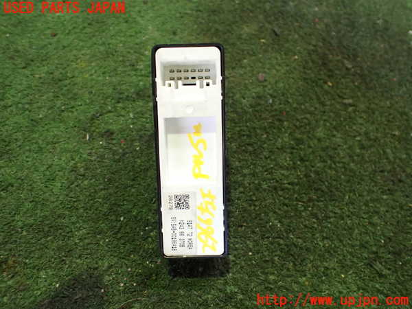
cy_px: 154
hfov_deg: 60.0
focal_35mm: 30
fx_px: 357
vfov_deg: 46.8
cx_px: 206
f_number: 2.3
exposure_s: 1/50
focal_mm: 5.4
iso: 800
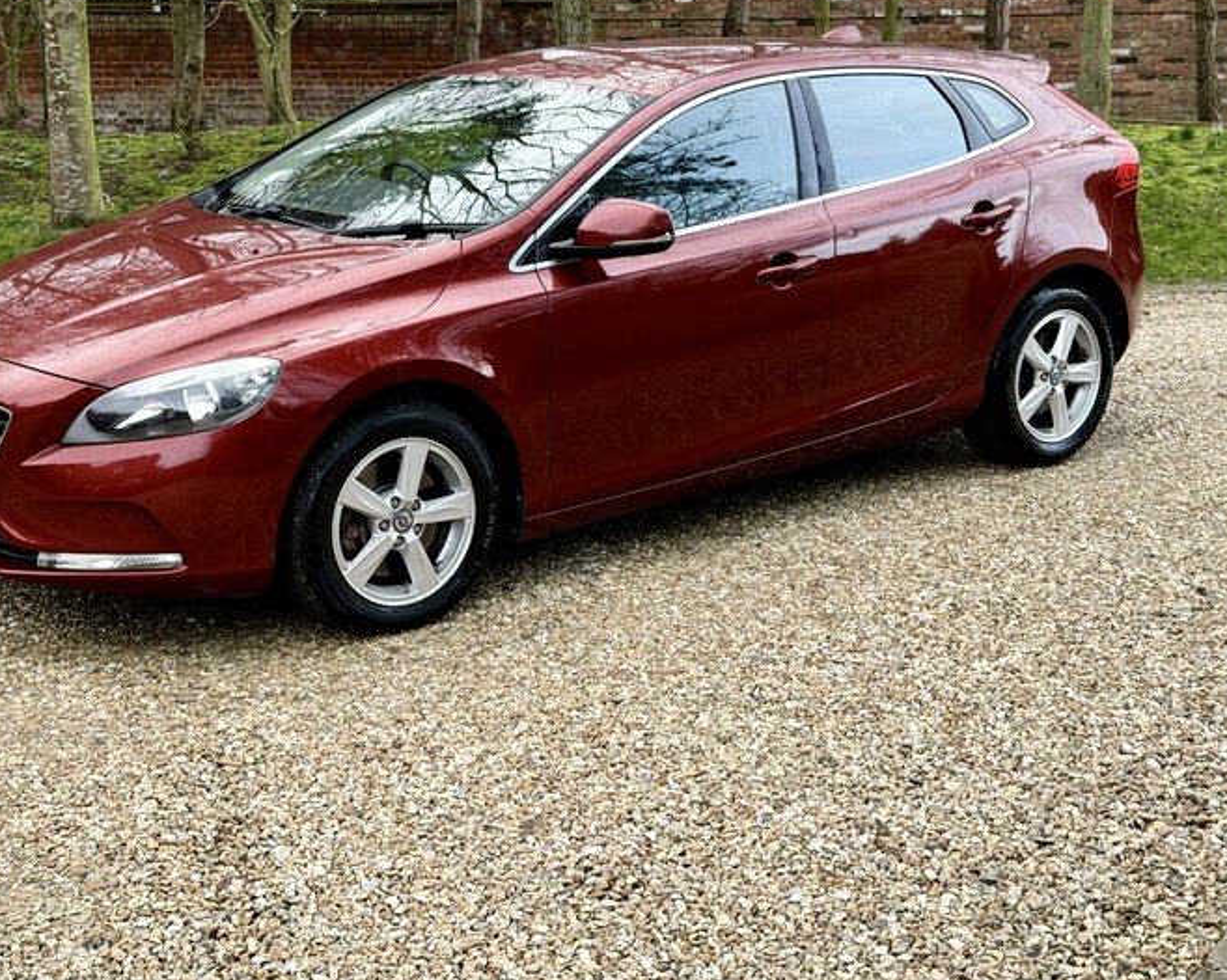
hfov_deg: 33.0
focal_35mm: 57
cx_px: 531
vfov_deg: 26.7
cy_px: 442
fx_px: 2069
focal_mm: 6.76
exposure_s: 1/186
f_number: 1.78
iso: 50
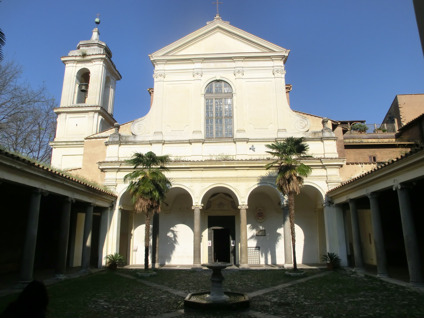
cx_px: 212
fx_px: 294
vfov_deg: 56.8
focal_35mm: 24
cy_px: 159
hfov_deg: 71.6
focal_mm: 4.24
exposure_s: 1/250
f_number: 7.9
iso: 80
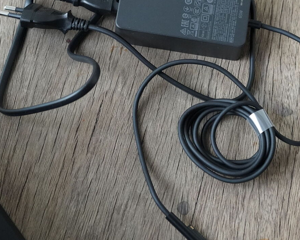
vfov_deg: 13.7
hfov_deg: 17.1
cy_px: 59
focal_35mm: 112
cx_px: 100
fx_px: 994
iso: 6400
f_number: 5
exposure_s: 1/320
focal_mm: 55
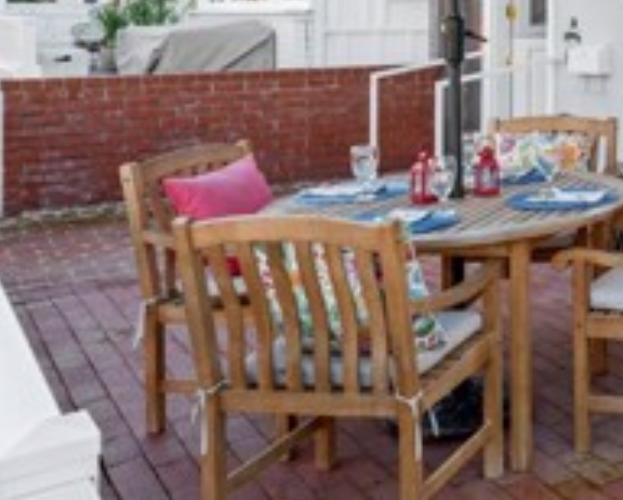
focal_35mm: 50
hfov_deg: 30.1
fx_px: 923
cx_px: 798
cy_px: 2
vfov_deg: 28.5
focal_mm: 16
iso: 200
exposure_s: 1/30
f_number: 8
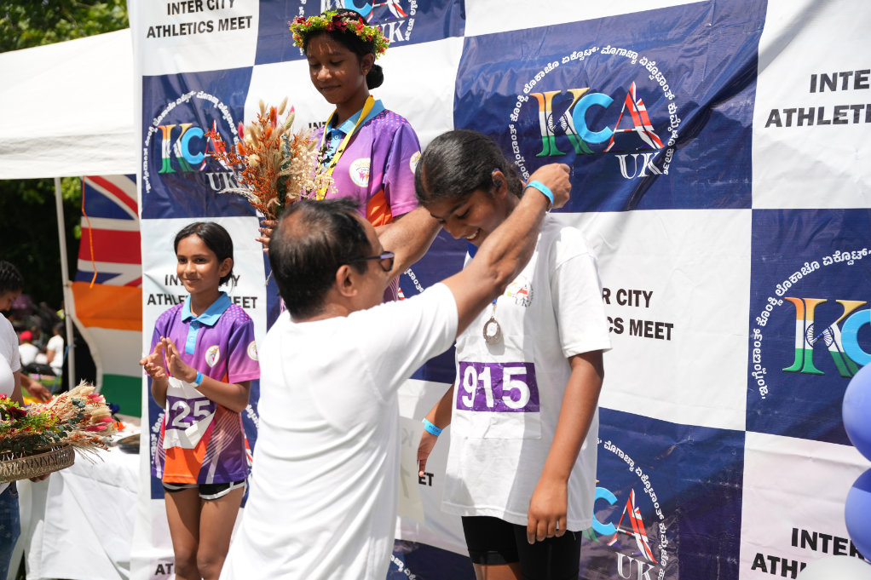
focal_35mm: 40
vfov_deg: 33.1
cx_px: 436
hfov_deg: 48.0
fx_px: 977
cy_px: 290
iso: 250
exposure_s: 1/5000
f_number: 2.8
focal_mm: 40.4
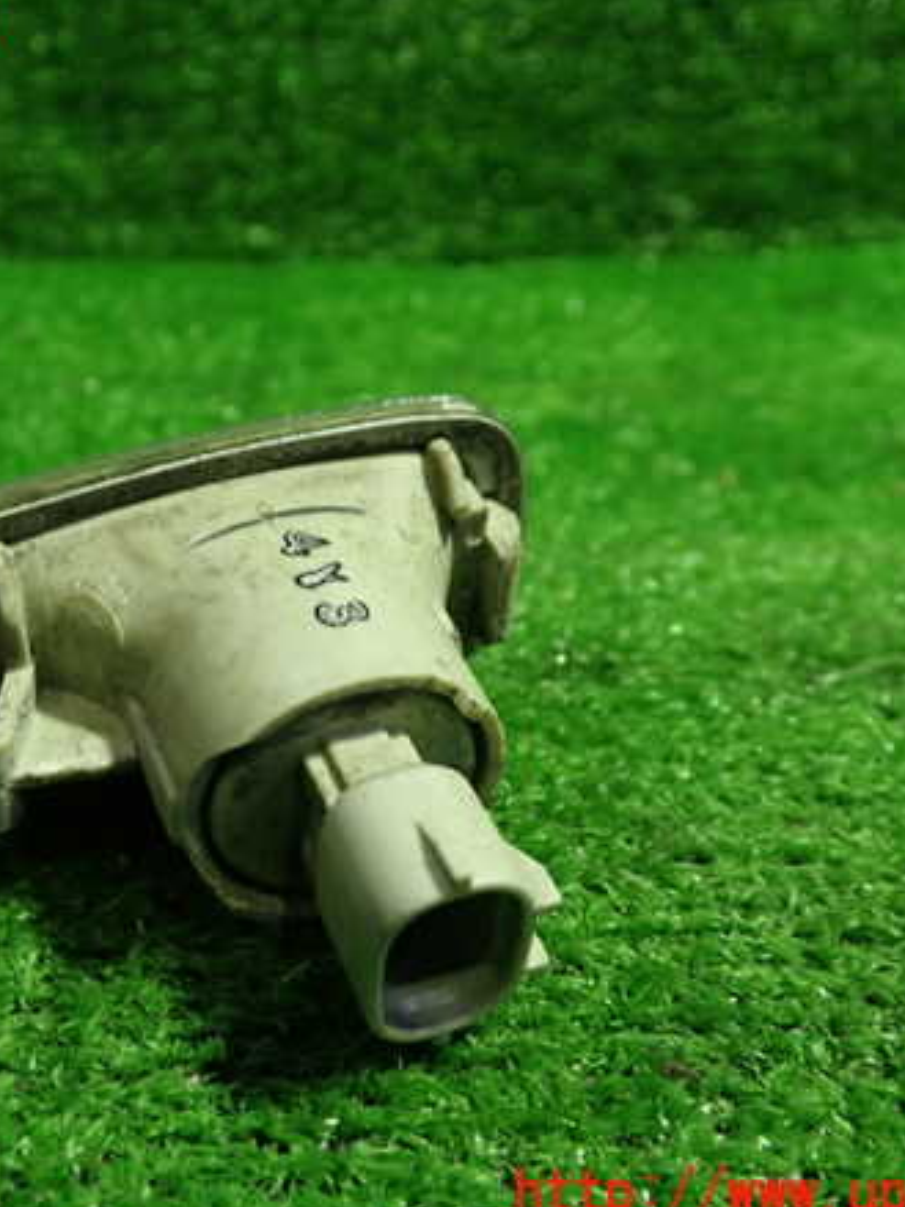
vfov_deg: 45.8
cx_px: 311
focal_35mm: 41
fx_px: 1430
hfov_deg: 34.8
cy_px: 610
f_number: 2.3
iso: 250
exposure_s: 1/30
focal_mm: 5.4
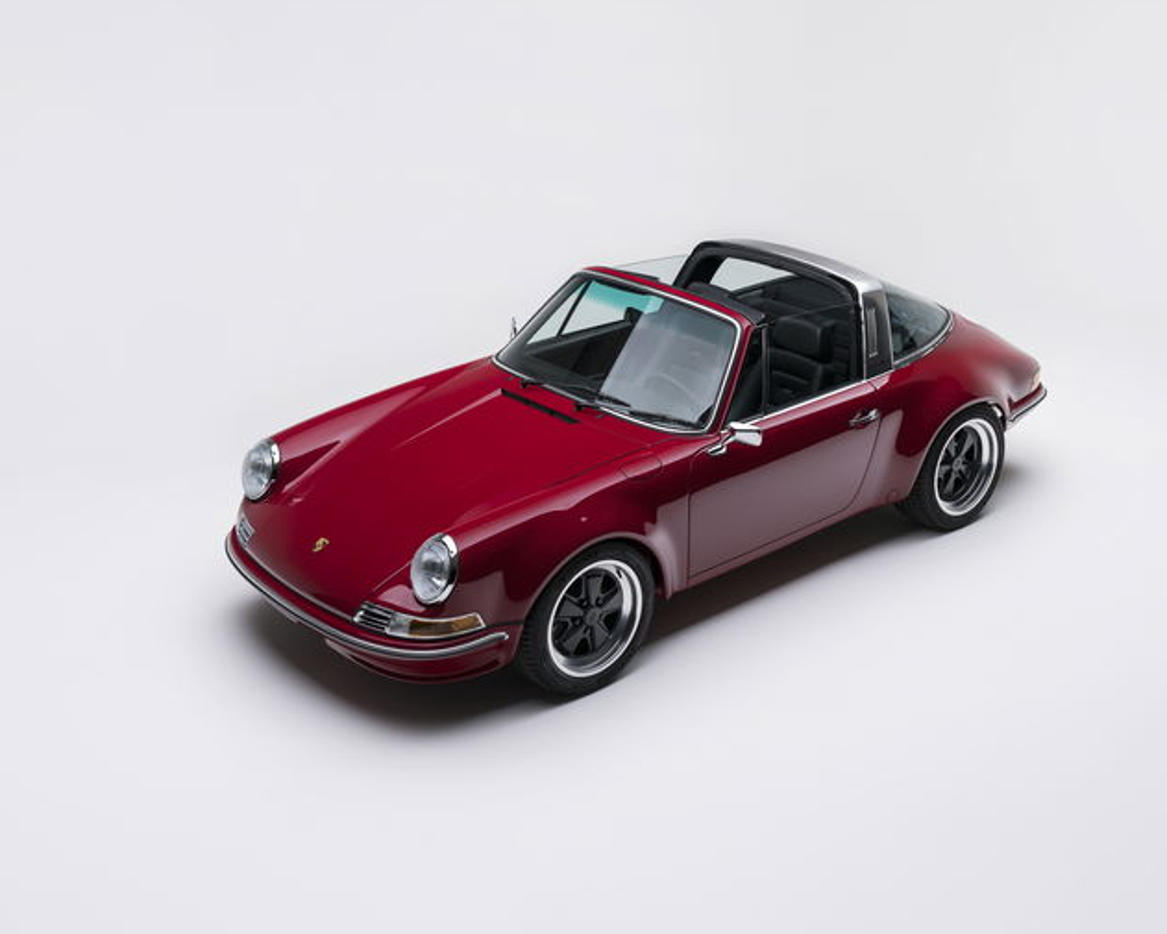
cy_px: 462
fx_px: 1382
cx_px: 627
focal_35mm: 40
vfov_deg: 37.3
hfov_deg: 45.8
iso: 400
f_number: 4.5
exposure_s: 1/10
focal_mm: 35
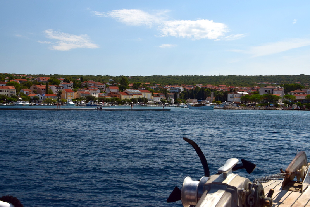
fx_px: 362
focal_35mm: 42
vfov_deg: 32.0
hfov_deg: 46.4
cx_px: 155
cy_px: 104
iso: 400
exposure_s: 1/400
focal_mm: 28
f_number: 11
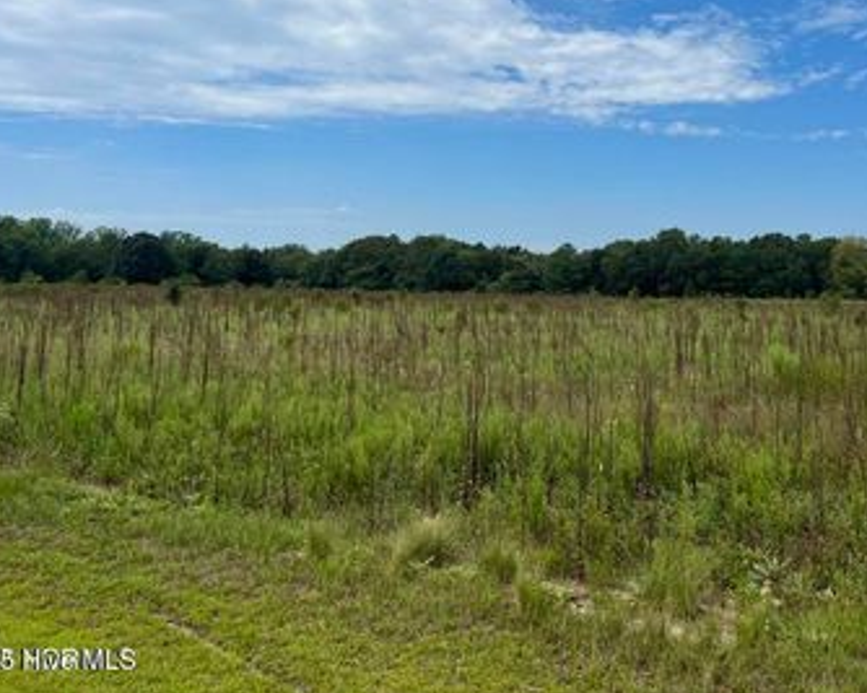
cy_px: 217
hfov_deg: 47.2
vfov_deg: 38.6
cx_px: 579
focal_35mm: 38
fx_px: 975
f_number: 1.5
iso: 50
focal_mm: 5.7
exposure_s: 1/8000
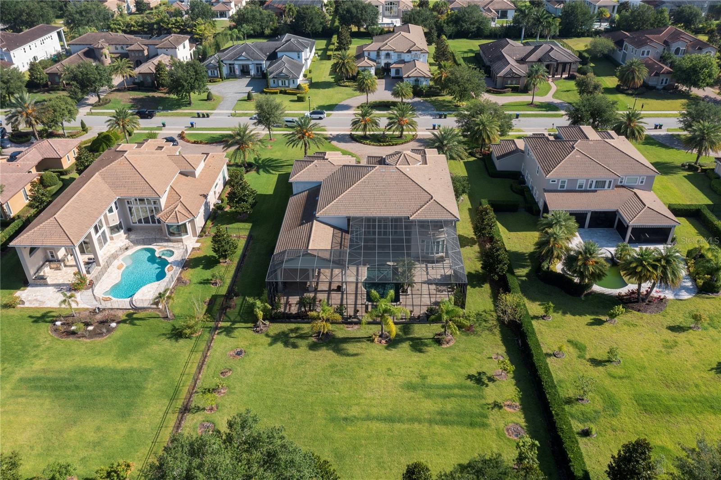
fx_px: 560
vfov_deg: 46.4
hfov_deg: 65.5
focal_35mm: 28
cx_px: 360
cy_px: 240
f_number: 5
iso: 100
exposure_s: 1/400
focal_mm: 10.26
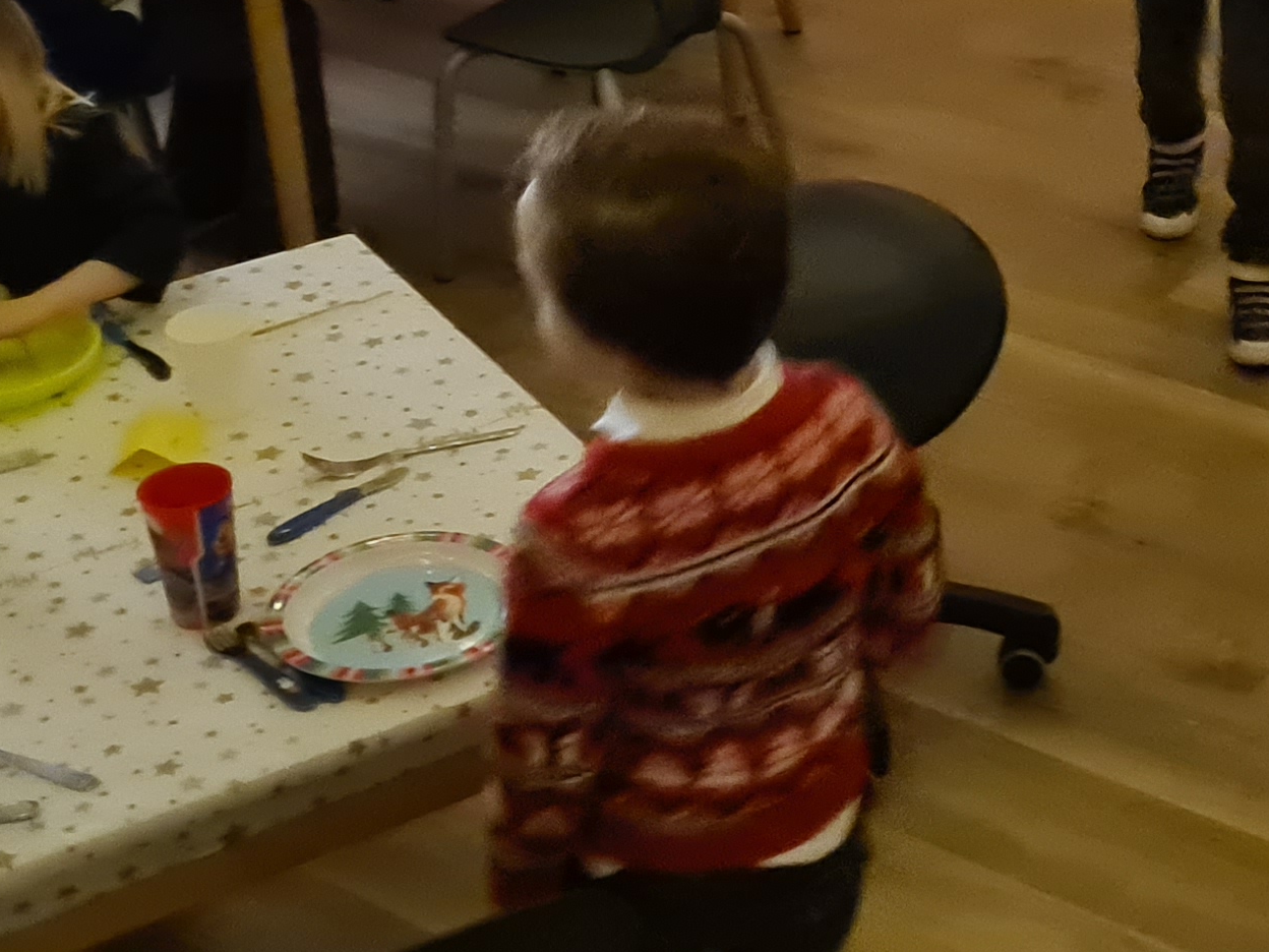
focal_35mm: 84
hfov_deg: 22.6
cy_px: 289
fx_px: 3079
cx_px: 1168
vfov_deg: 17.5
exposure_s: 1/17
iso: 1250
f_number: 1.8
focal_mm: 5.4
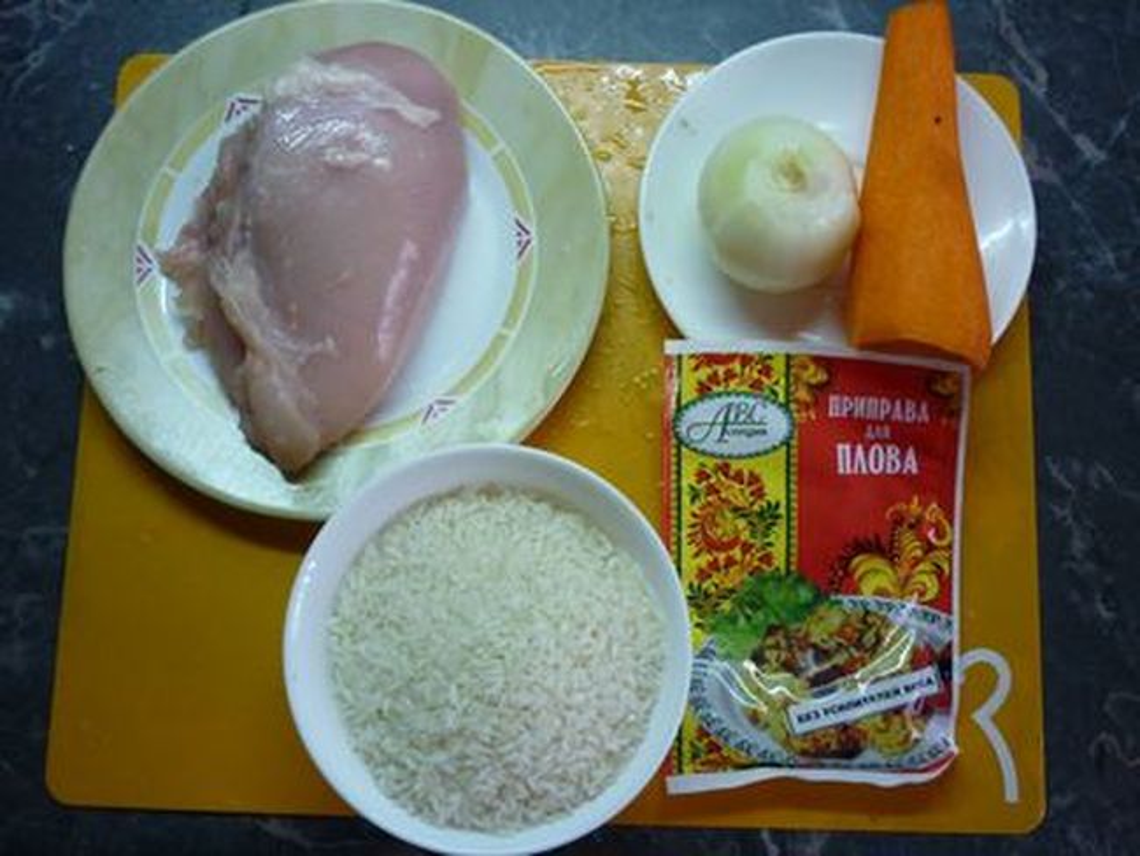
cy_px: 428
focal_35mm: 33
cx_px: 570
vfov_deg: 43.0
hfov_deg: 55.3
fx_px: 1087
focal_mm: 5.5
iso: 200
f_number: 2.8
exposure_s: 1/30
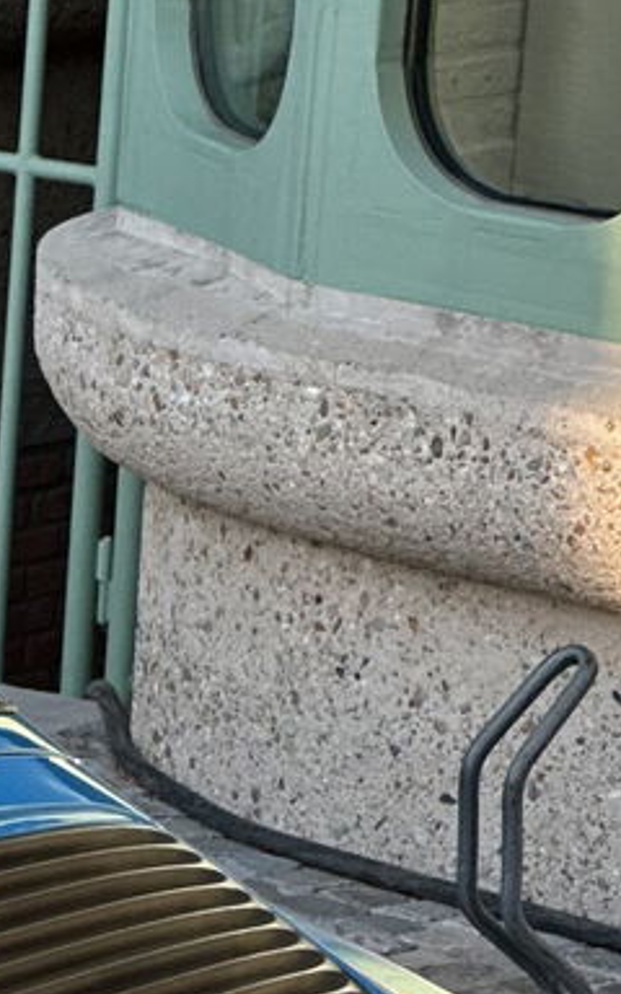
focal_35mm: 290
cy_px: 1239
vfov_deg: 7.2
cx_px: -406
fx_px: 7853
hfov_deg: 4.5
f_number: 2.8
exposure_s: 1/121
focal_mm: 9
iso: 40
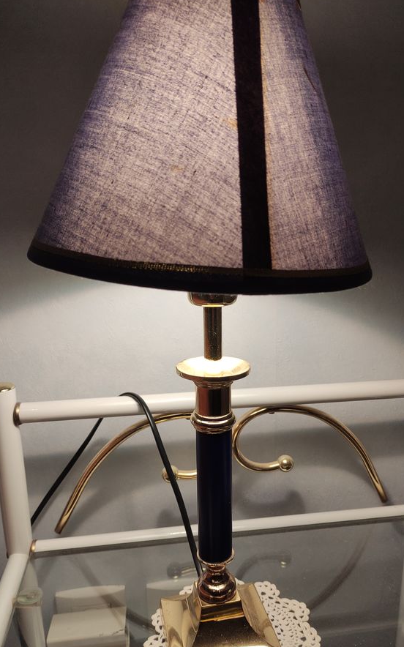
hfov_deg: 41.8
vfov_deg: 62.7
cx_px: 219
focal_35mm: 30
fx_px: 529
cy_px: 359
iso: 250
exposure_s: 1/50
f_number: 1.89
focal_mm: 5.43
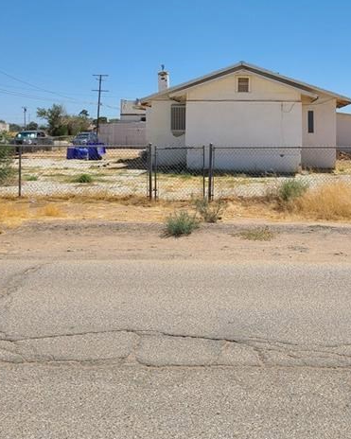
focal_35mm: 42
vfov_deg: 42.6
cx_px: 249
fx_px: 546
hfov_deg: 35.1
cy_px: 113
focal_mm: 5.4
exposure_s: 1/3142
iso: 40
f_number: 1.8
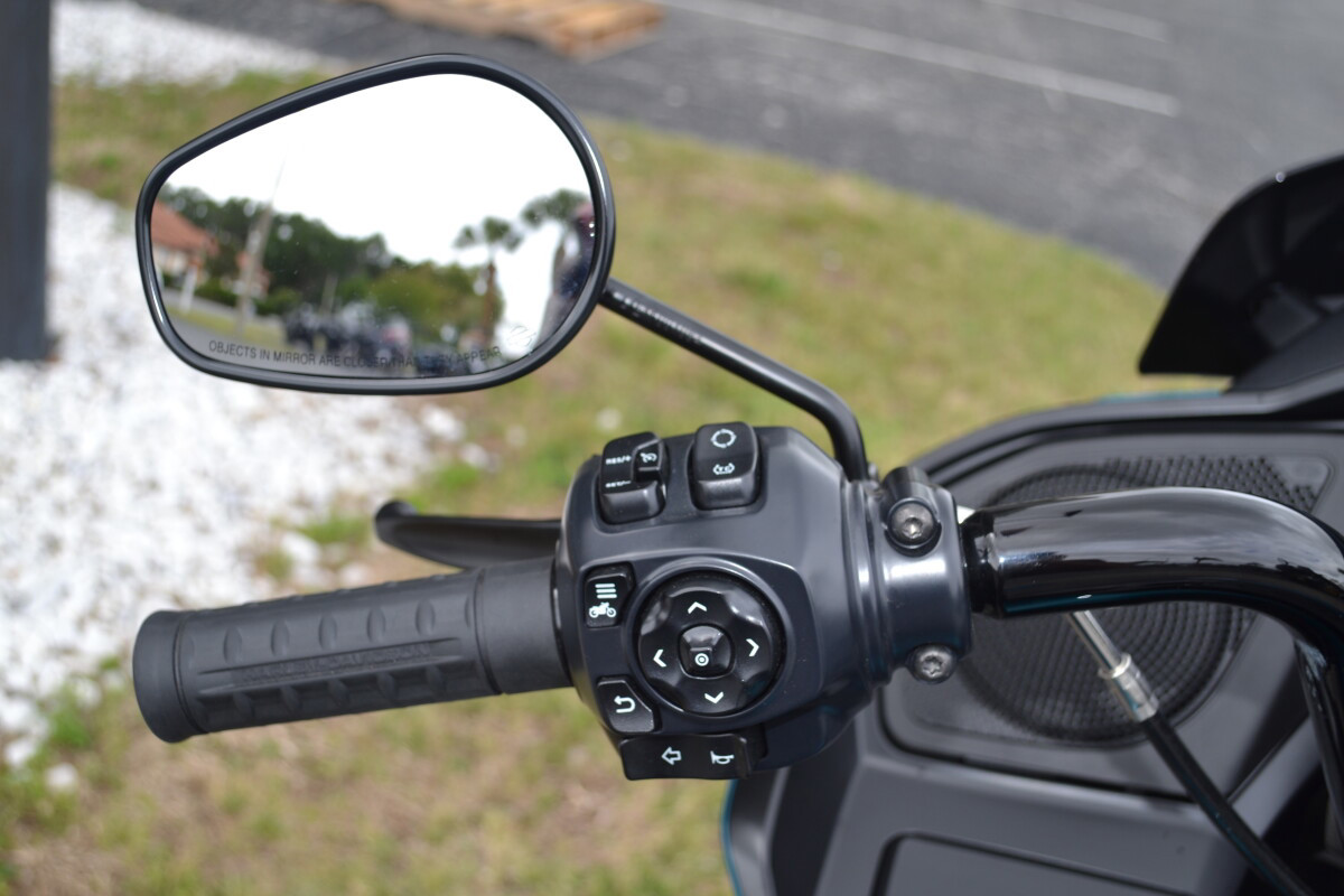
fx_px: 1624
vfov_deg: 30.8
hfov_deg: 45.0
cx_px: 672
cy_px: 448
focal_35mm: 44
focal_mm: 29
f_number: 4.5
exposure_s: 1/160
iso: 100
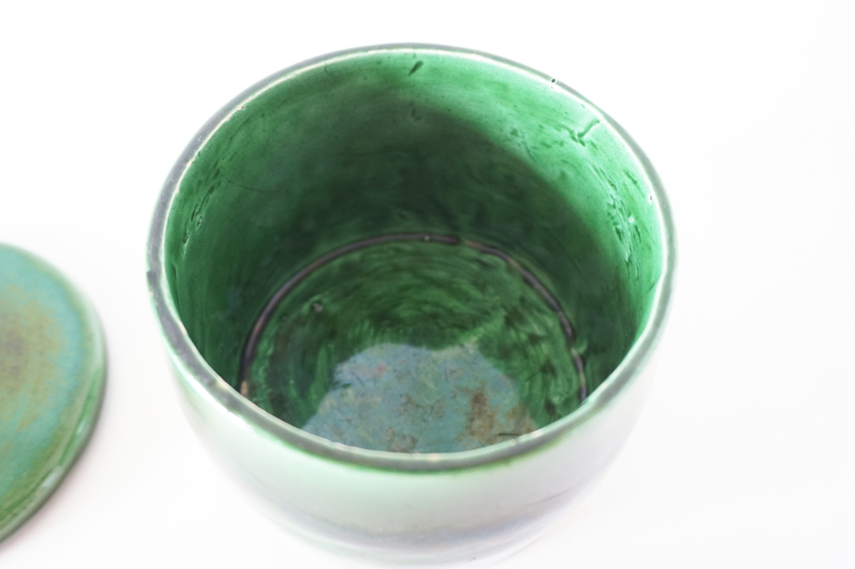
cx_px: 428
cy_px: 284
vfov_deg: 41.7
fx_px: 748
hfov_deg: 59.5
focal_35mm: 32
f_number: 4
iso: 1000
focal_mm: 21
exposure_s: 1/60
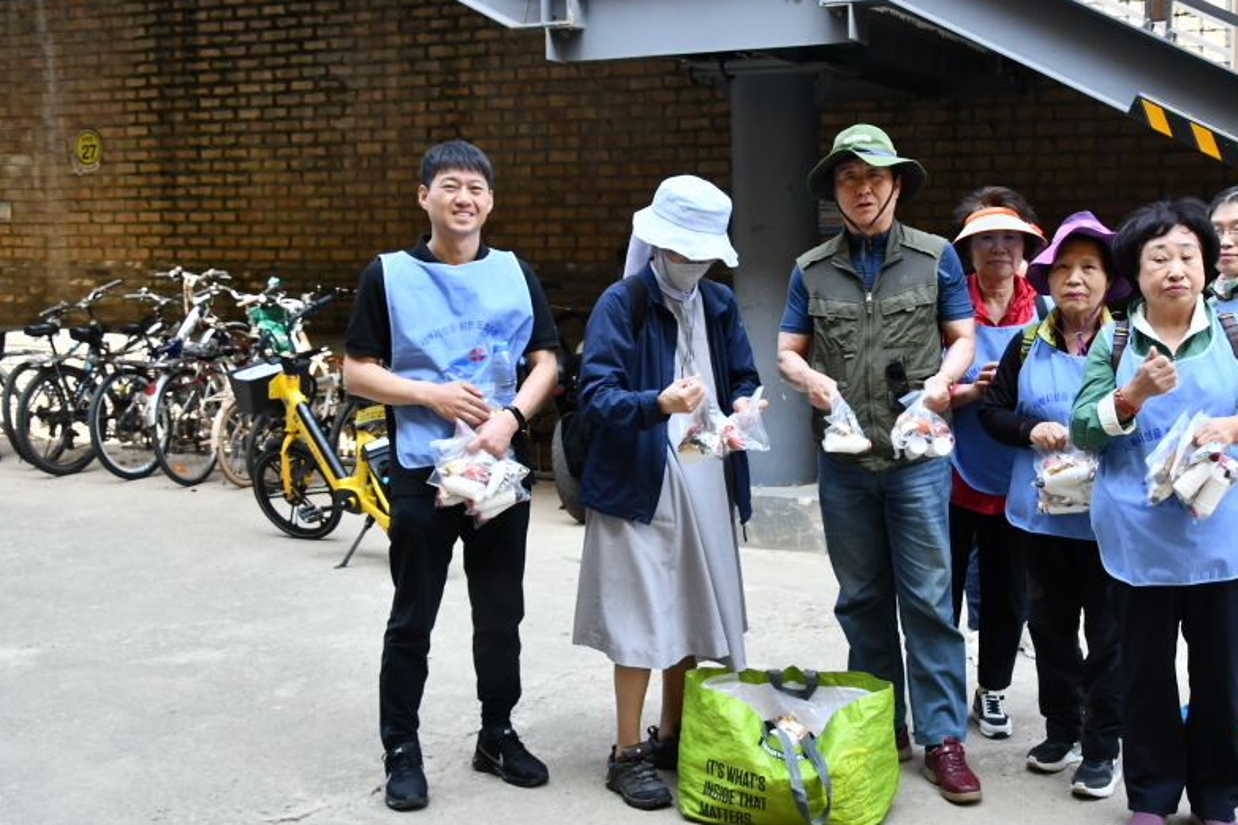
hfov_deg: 44.3
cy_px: 408
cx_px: 738
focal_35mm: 44
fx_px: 1513
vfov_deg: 30.5
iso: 800
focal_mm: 22
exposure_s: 1/320
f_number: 9
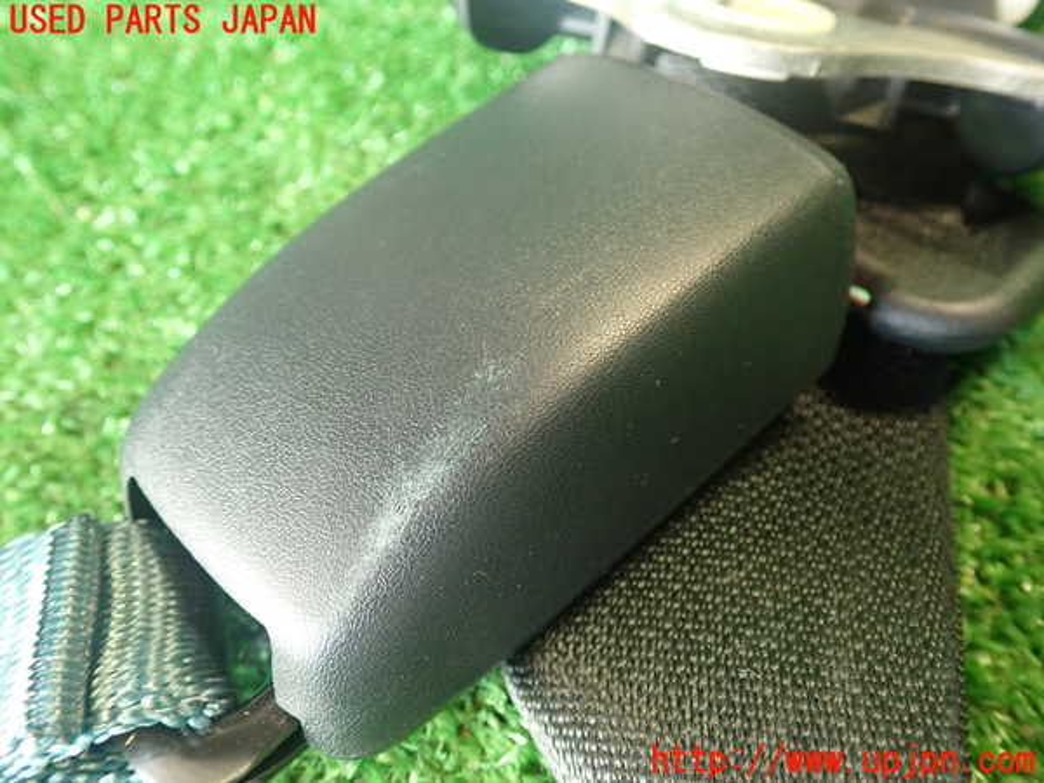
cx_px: 522
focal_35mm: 32
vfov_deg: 44.2
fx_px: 965
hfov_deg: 56.8
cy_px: 392
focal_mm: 5.79
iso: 400
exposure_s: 1/30
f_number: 2.4
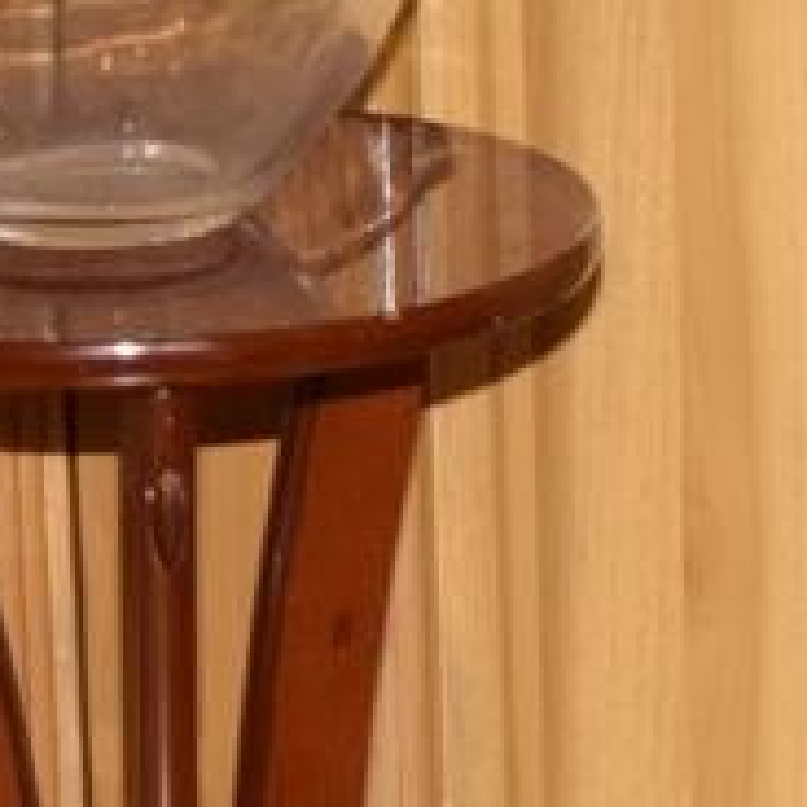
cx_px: 763
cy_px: 1147
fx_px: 10057
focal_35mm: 381
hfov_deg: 4.6
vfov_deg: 4.6
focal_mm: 55
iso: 400
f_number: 5.6
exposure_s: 1/200
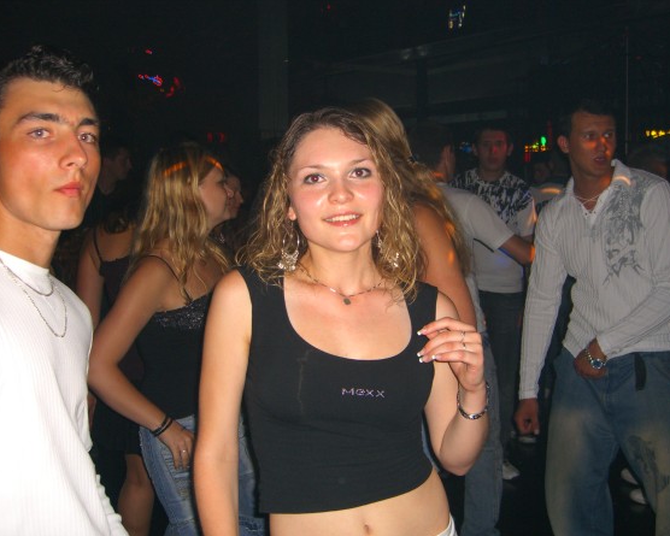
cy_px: 269
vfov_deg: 37.3
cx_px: 354
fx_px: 793
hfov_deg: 45.8
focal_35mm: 40
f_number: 2.8
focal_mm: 7.9
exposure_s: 1/60
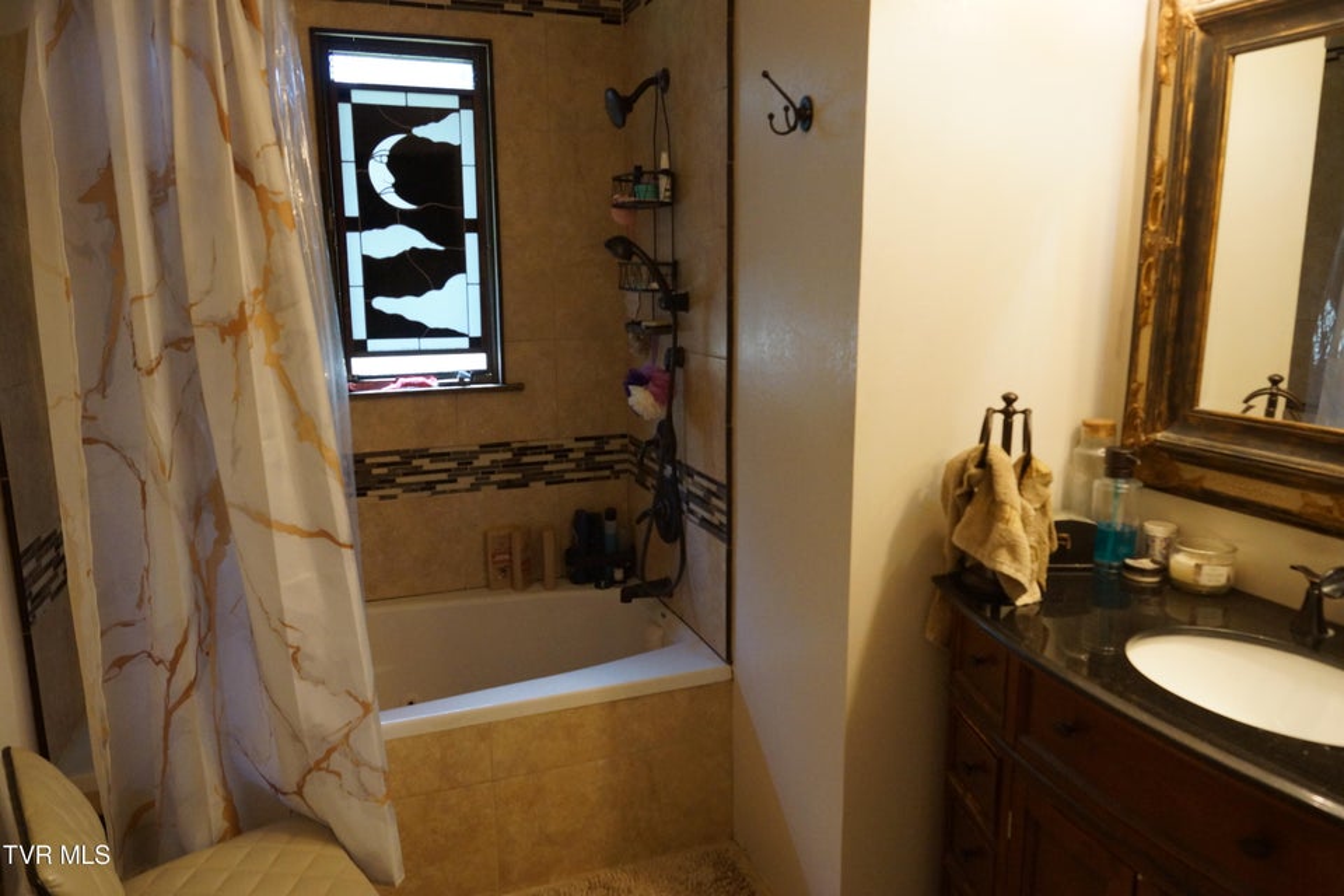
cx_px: 672
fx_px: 896
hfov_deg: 73.7
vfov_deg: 53.1
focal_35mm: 24
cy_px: 448
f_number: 4
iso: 1000
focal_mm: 16
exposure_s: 1/60
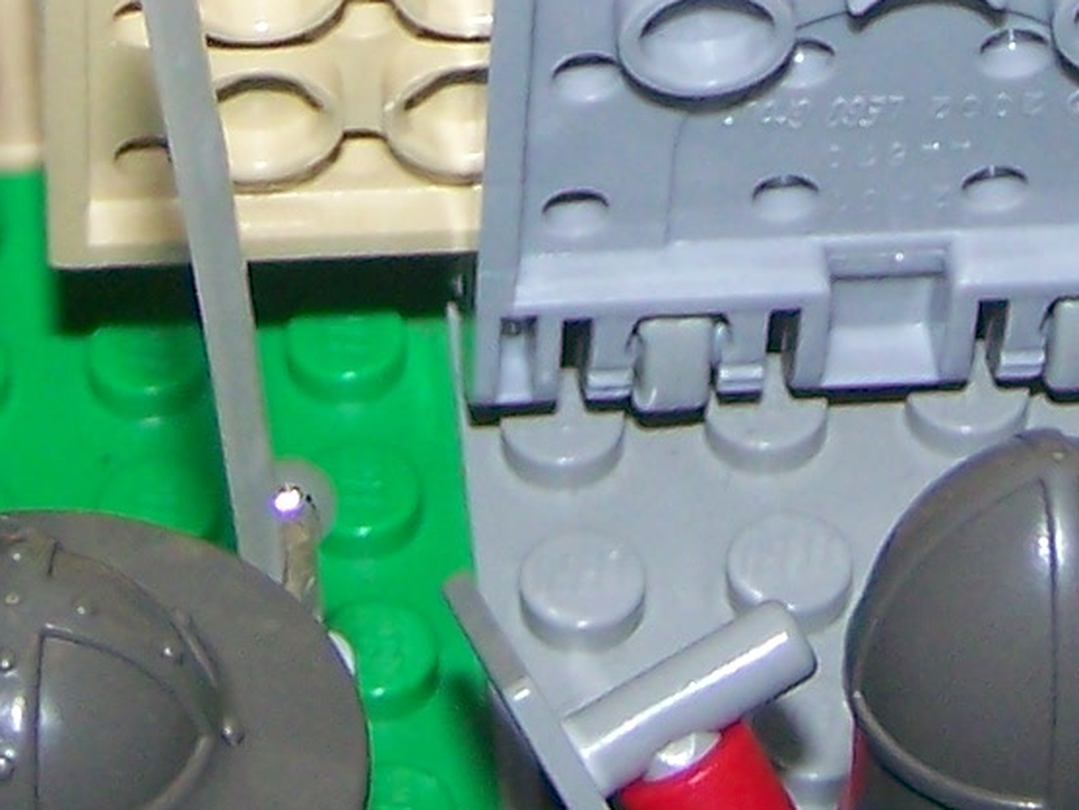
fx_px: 6546
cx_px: 765
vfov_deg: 6.9
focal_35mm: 210
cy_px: -488
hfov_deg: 9.4
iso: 80
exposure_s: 1/60
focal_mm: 6.3
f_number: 2.8
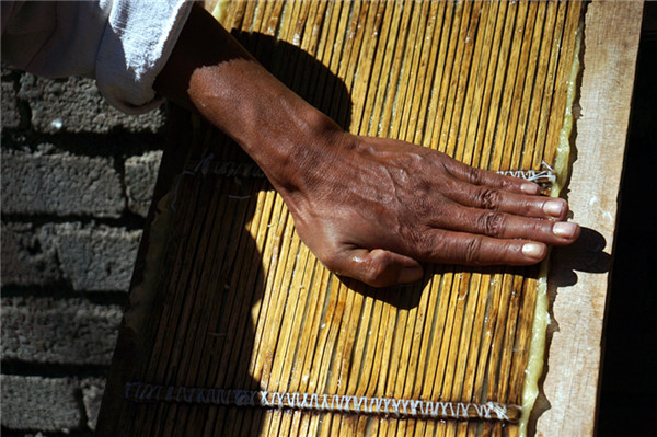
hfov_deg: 19.5
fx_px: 1915
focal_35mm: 105
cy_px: 218
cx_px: 328
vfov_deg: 13.0
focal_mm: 70
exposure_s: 1/4000
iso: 100
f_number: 4
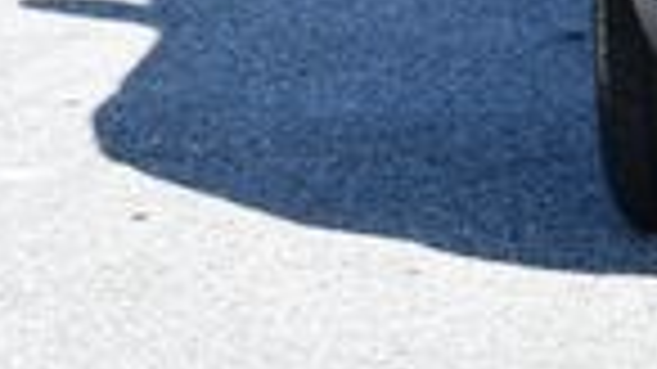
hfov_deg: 5.7
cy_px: -531
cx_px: 1386
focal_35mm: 367
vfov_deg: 3.3
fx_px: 6391
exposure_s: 1/250
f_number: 8
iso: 200
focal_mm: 40
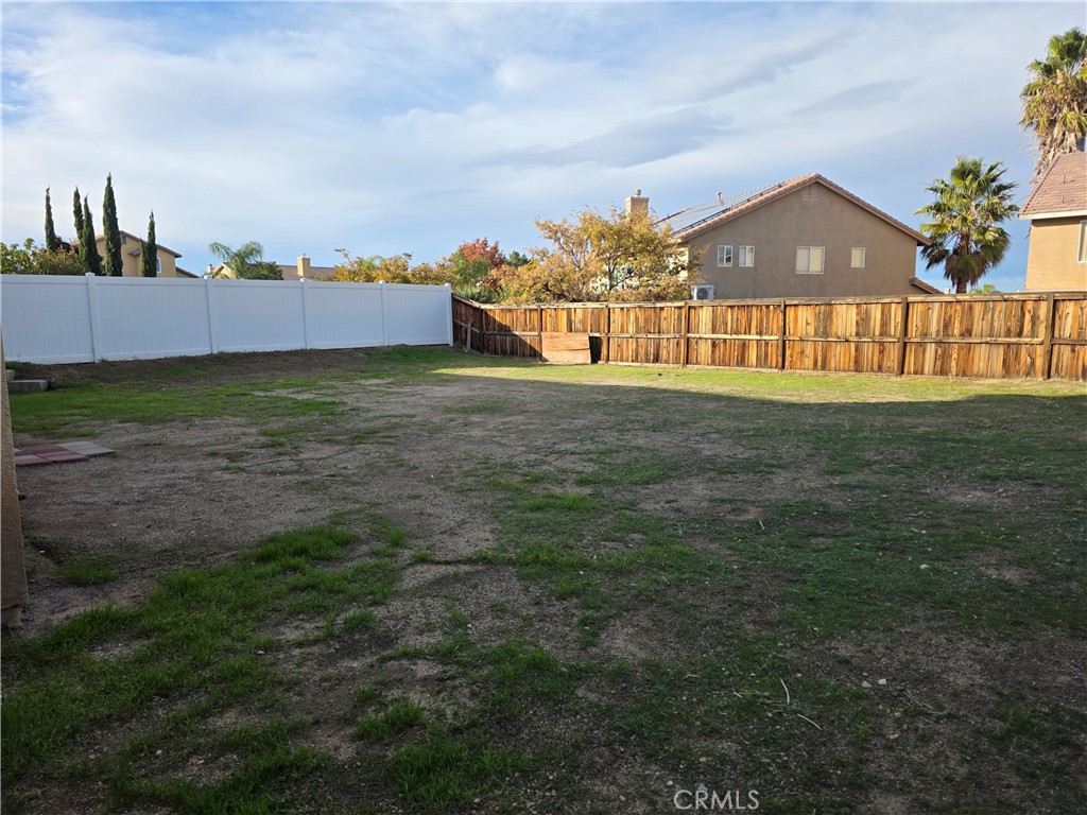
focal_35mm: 23
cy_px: 408
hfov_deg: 73.9
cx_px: 544
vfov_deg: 58.9
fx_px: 722
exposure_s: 1/3531
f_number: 1.7
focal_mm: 6.3
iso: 80
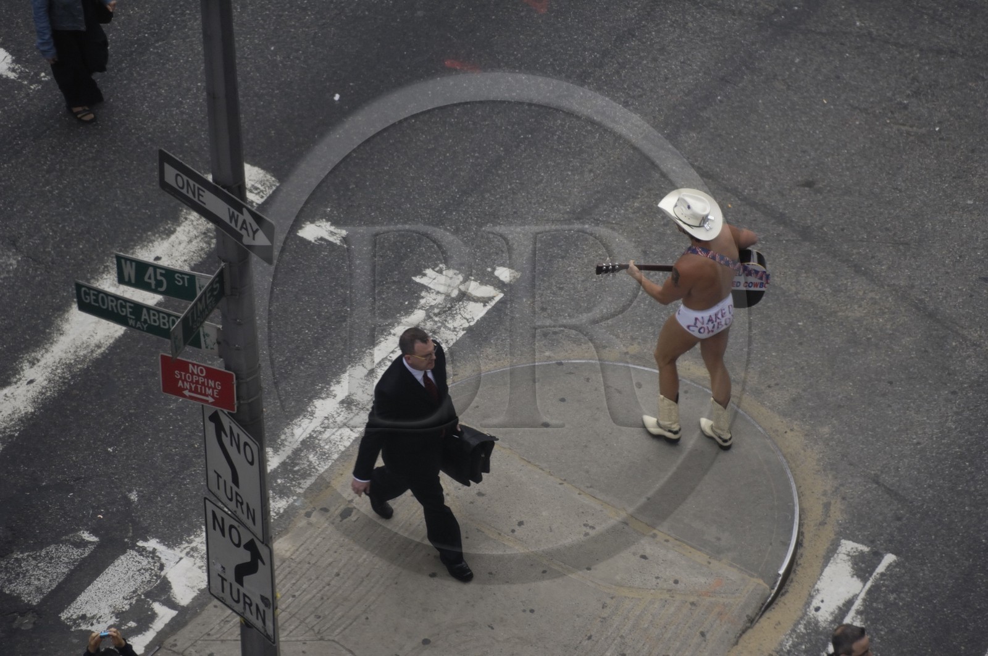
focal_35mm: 300
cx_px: 494
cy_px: 328
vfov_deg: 4.6
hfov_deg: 6.9
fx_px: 8222
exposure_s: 1/250
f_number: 3.3
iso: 200
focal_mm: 200
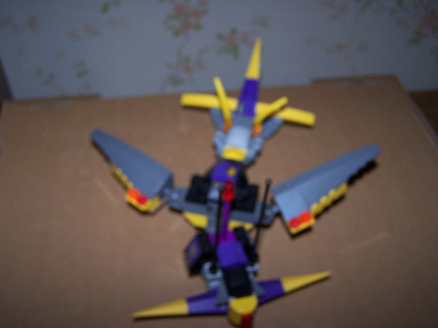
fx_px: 481
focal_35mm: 38
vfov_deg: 37.7
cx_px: 219
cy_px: 164
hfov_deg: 49.0
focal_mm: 6.3
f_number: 2.8
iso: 80
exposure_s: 1/60
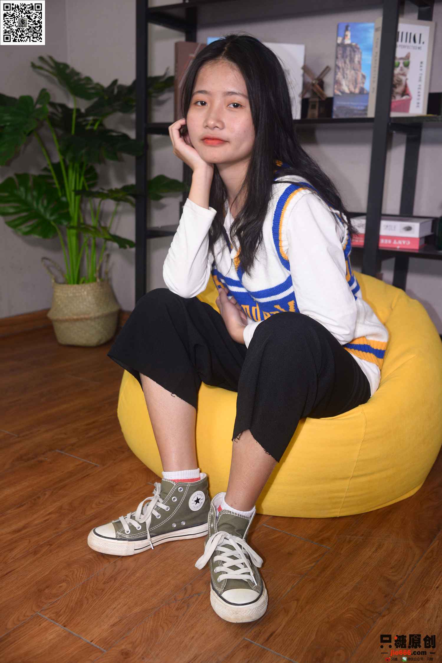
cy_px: 332
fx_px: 644
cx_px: 221
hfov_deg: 37.9
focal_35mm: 35
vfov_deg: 54.4
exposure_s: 1/80
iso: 500
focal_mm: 35
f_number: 5.6
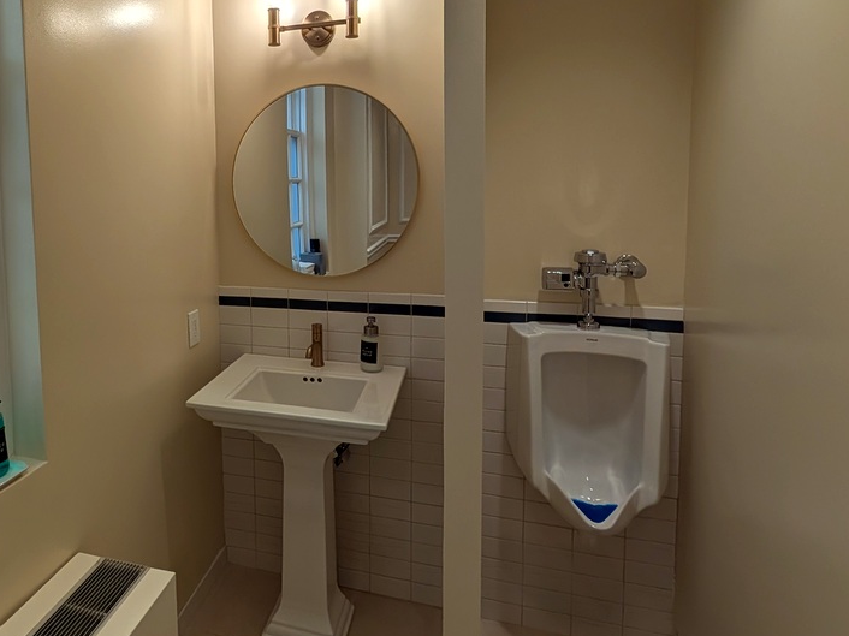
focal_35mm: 17
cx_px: 259
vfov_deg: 74.3
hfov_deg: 86.6
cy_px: 276
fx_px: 417
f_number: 1.7
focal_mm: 2.02
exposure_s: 1/164
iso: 51
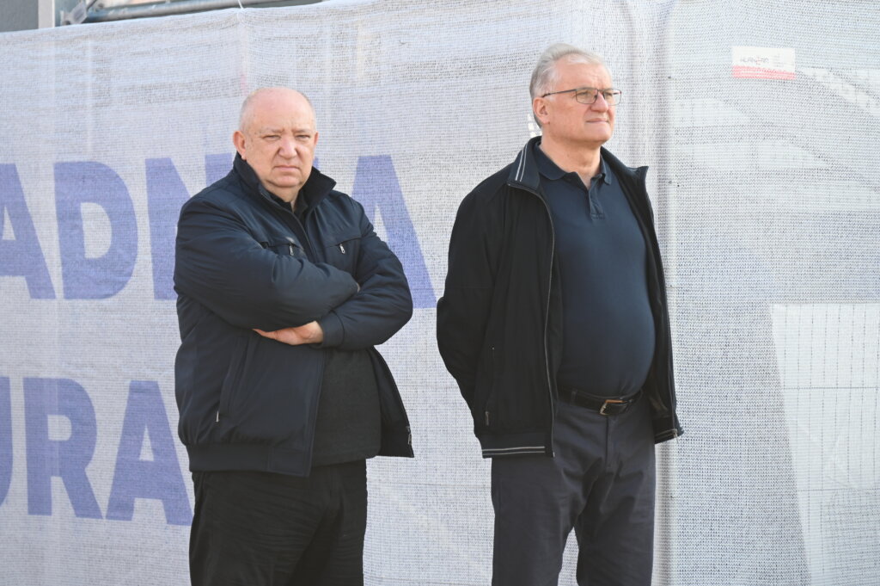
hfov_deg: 12.8
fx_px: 3908
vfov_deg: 8.6
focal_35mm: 160
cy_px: 293
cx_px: 440
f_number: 6.3
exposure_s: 1/200
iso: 320
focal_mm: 160
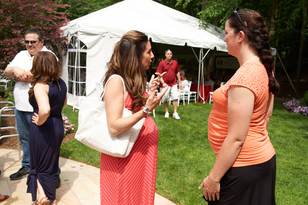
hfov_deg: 54.4
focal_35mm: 35
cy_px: 102
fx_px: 299
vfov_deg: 37.9
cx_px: 154
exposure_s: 1/250
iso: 100
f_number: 5
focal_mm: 35
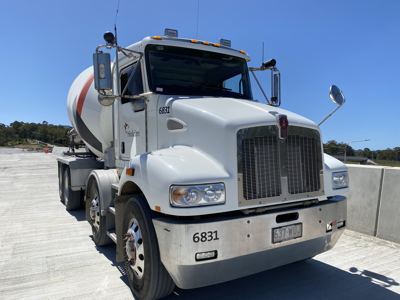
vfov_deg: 53.1
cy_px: 150
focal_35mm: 26
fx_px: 300
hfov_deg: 67.3
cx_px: 200
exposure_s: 1/5025
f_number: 1.8
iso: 32
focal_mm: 4.25
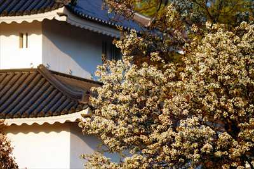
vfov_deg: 3.8
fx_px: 2541
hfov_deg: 5.7
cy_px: 84
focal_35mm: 360
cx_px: 127
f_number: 6.3
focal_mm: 240
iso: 125
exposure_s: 1/400
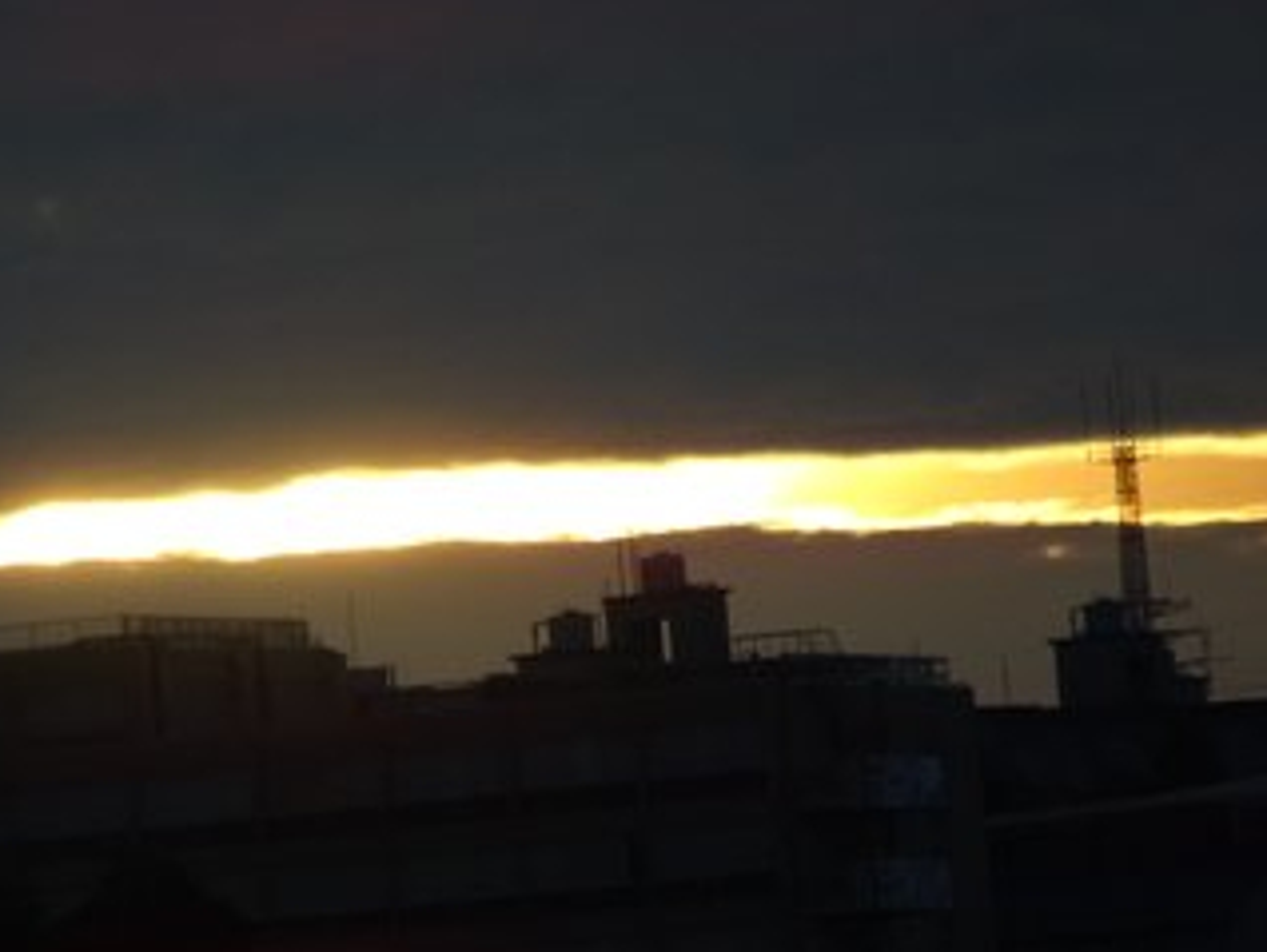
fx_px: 35127
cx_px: 347
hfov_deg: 2.1
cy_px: 478
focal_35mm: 959
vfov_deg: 1.6
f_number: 6.3
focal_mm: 108.62
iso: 80
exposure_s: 1/400
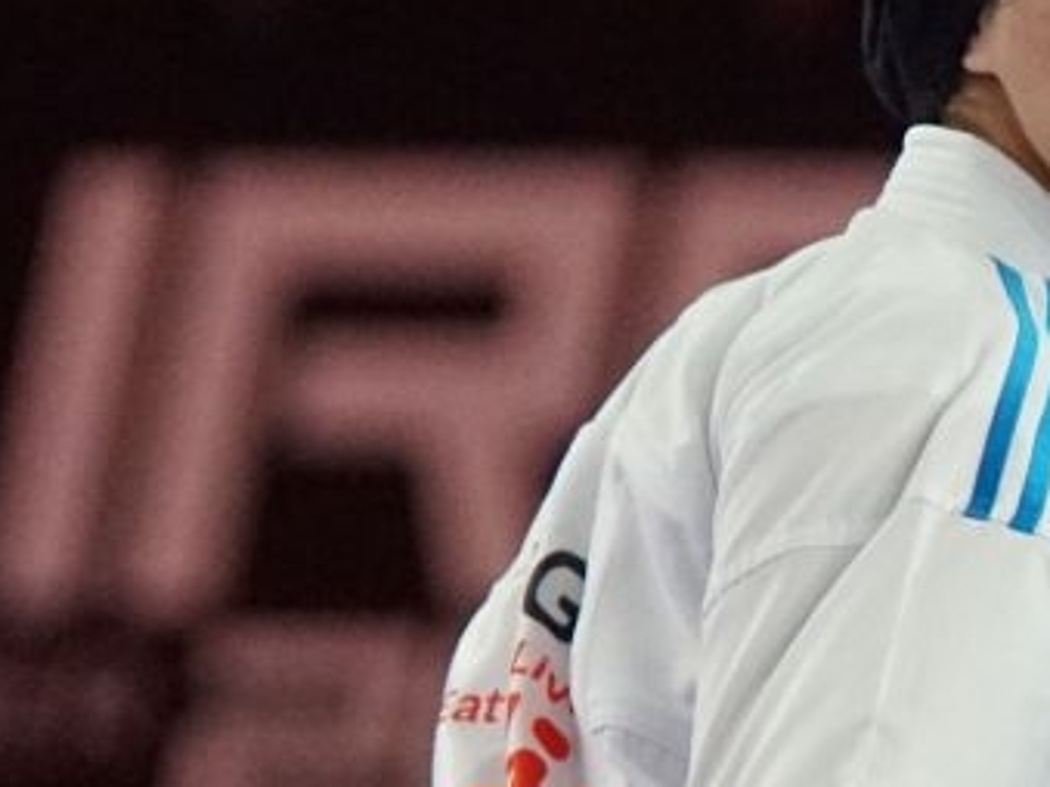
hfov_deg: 1.7
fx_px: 34840
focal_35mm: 1149
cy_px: 490
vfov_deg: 1.3
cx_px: 2524
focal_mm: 150
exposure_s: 1/2000
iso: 3200
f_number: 2.8
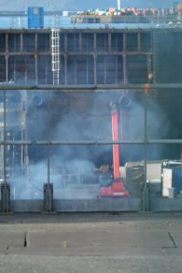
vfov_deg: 6.0
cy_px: 118
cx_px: 183
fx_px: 2614
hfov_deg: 4.0
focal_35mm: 345
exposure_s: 1/640
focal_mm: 105
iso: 400
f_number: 5.6
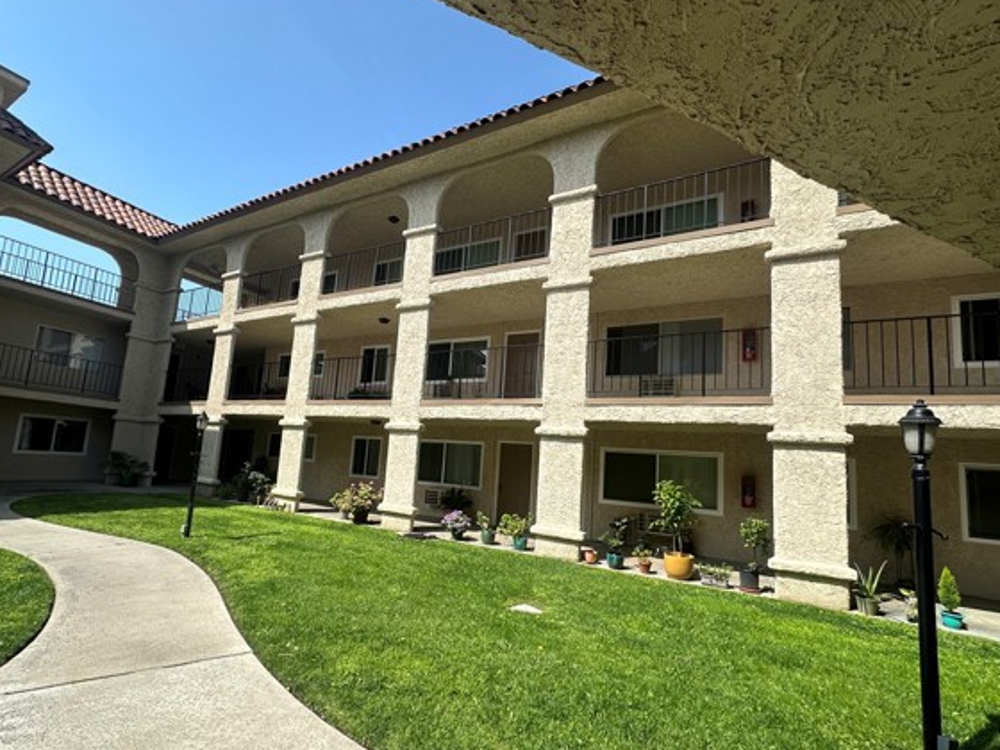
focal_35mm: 16
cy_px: 407
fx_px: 462
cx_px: 475
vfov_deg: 77.9
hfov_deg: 94.4
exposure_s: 1/1618
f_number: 2.2
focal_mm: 2.22
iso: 40
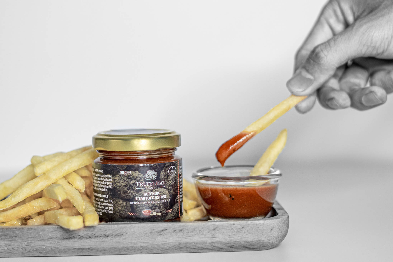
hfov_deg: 27.0
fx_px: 819
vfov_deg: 18.2
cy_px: 131
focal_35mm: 75
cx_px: 196
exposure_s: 1/125
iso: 800
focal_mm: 50
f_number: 2.5
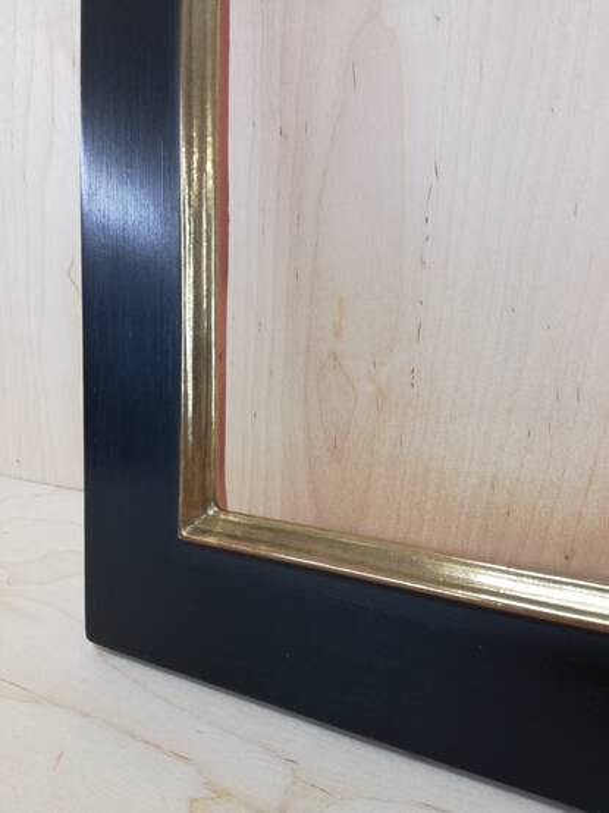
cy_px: 406
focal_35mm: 27
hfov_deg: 51.3
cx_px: 304
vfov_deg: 65.3
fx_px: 634
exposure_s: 1/50
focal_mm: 3.79
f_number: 2
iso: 100
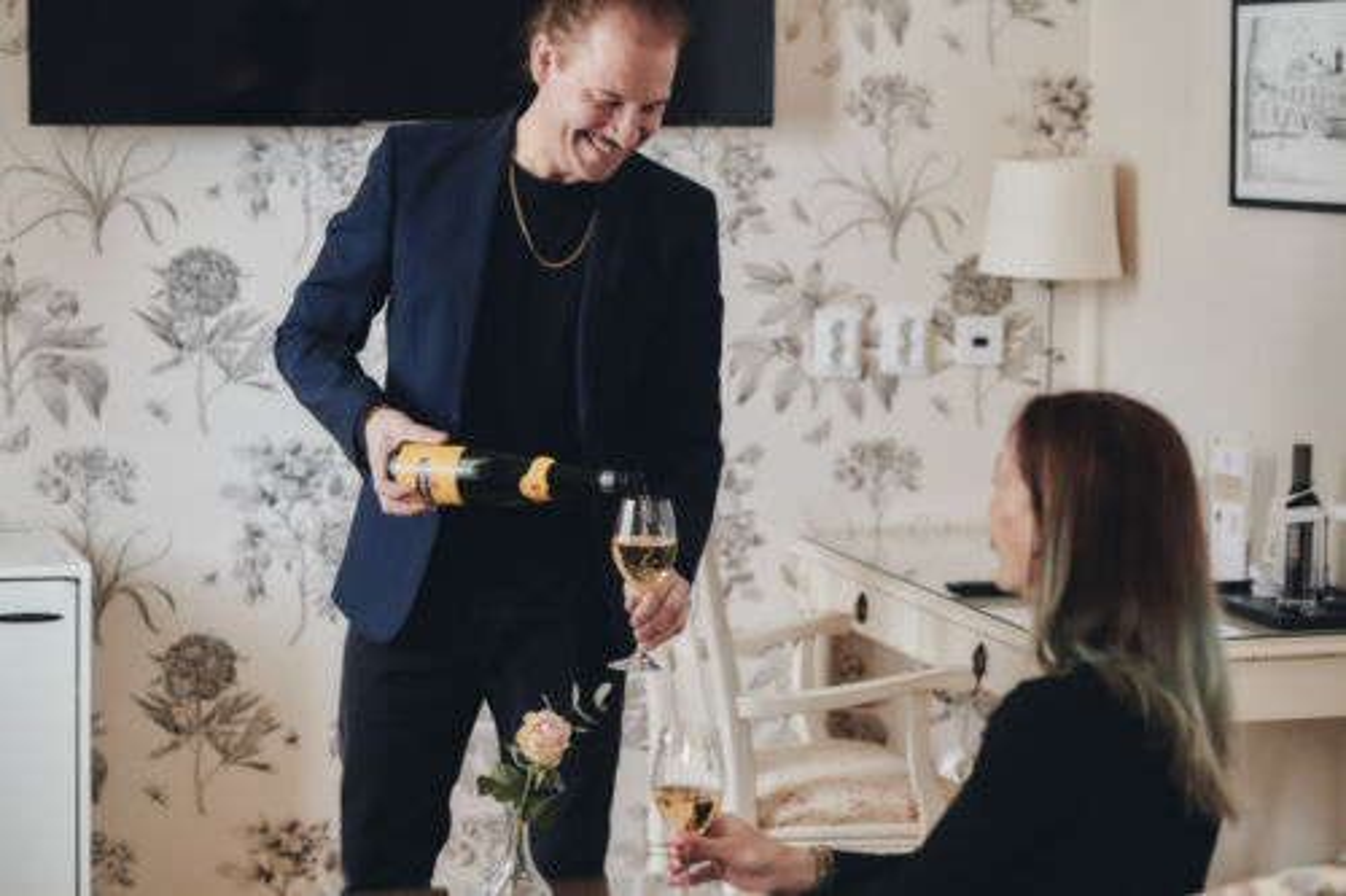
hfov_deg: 23.9
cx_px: 673
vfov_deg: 16.1
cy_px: 448
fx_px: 3177
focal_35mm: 85
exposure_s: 1/200
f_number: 2.8
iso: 800
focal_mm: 85
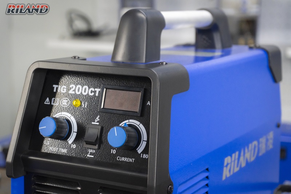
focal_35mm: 75
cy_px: 97
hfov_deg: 27.0
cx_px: 146
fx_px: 606
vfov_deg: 18.2
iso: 2000
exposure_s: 1/80
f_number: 6.3
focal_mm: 50
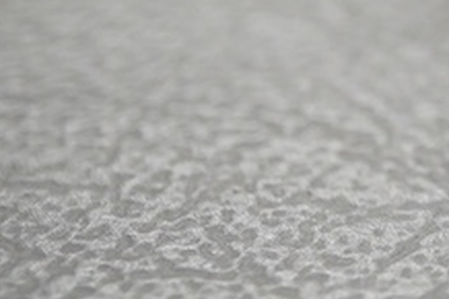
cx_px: 867
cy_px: -190
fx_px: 2318
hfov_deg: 10.3
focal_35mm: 186
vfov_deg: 7.2
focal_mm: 30
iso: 1250
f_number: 7.1
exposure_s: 1/125
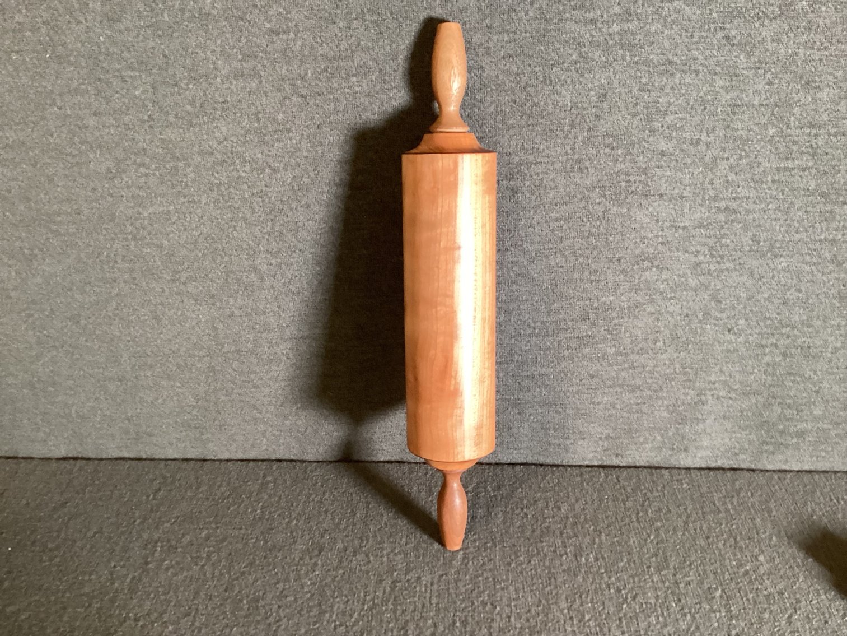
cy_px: 318
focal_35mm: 31
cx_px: 424
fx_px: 759
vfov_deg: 45.4
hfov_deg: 58.3
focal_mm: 3.3
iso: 320
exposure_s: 1/40
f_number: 2.4
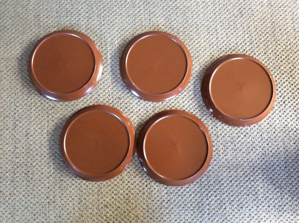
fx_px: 276
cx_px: 150
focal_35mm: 32
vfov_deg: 44.1
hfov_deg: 56.9
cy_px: 112
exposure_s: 1/17
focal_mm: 3.3
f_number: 2.4
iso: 250
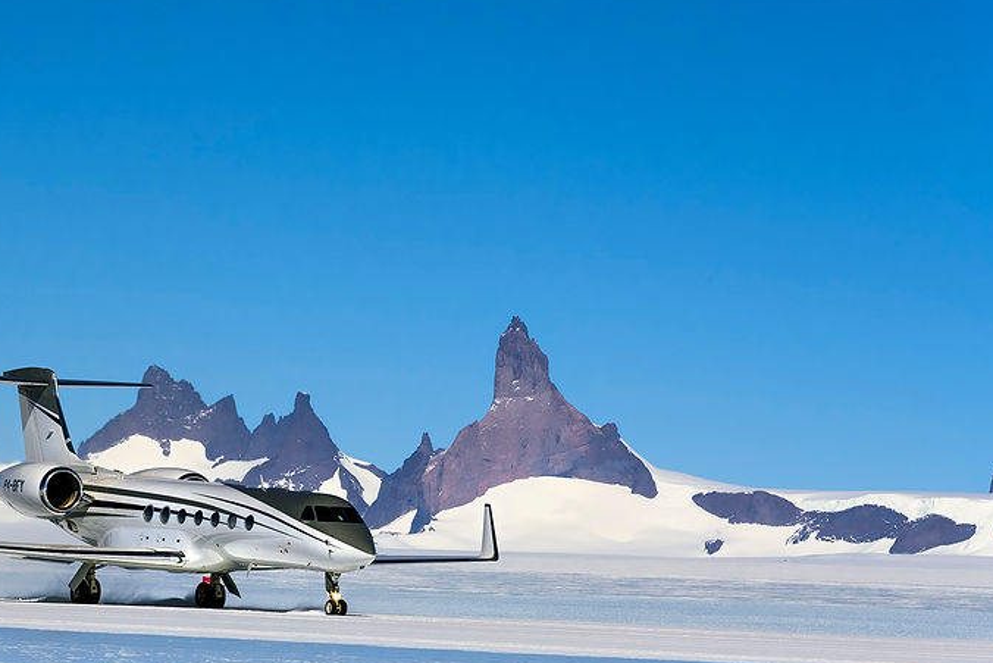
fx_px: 7476
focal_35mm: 271
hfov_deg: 7.6
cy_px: 434
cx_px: 331
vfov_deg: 5.1
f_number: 10
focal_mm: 119.2
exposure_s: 1/1500
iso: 200
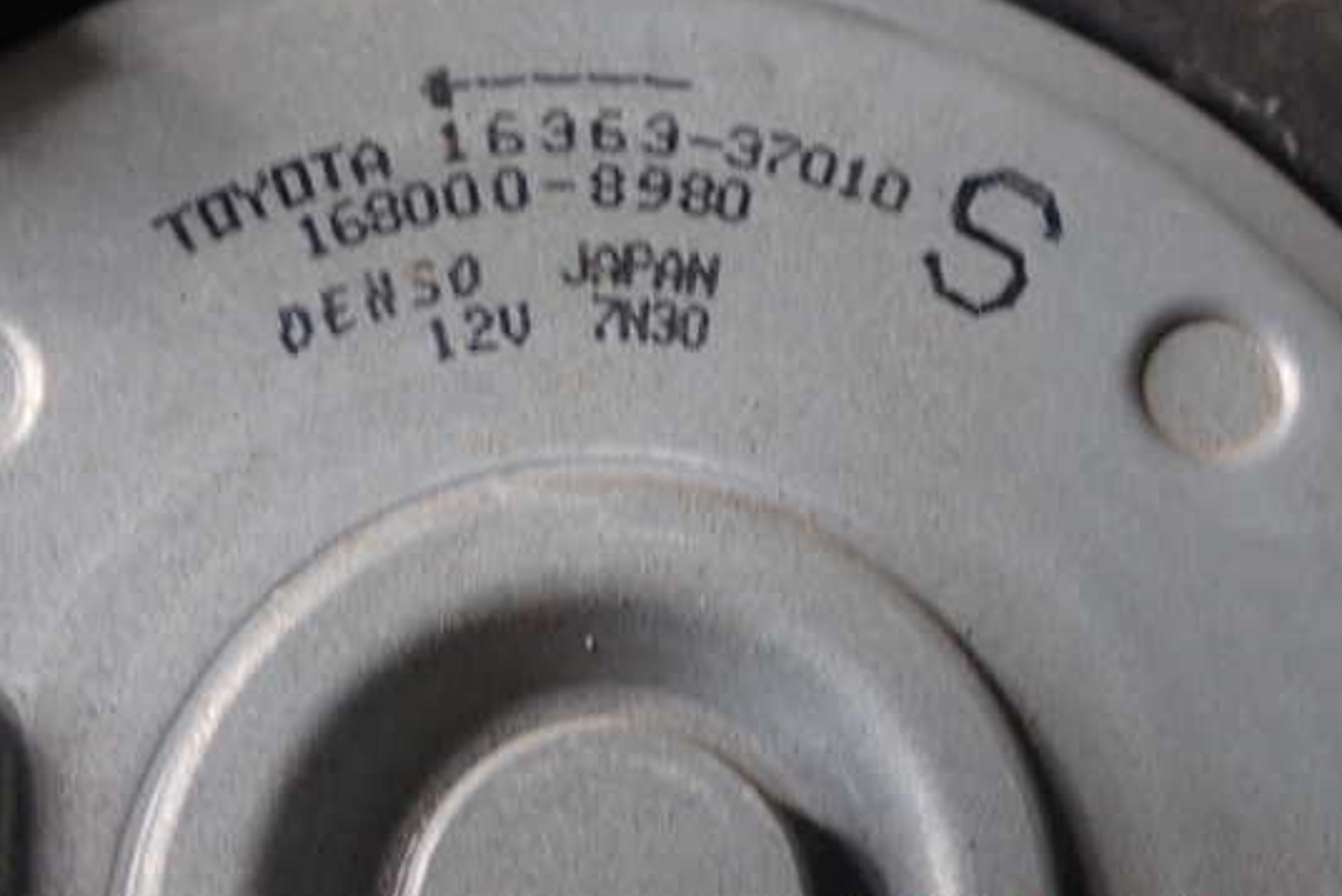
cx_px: 668
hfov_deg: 35.0
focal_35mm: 57
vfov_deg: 23.8
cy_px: 395
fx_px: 2126
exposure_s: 1/50
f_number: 3.2
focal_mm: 8.99
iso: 250
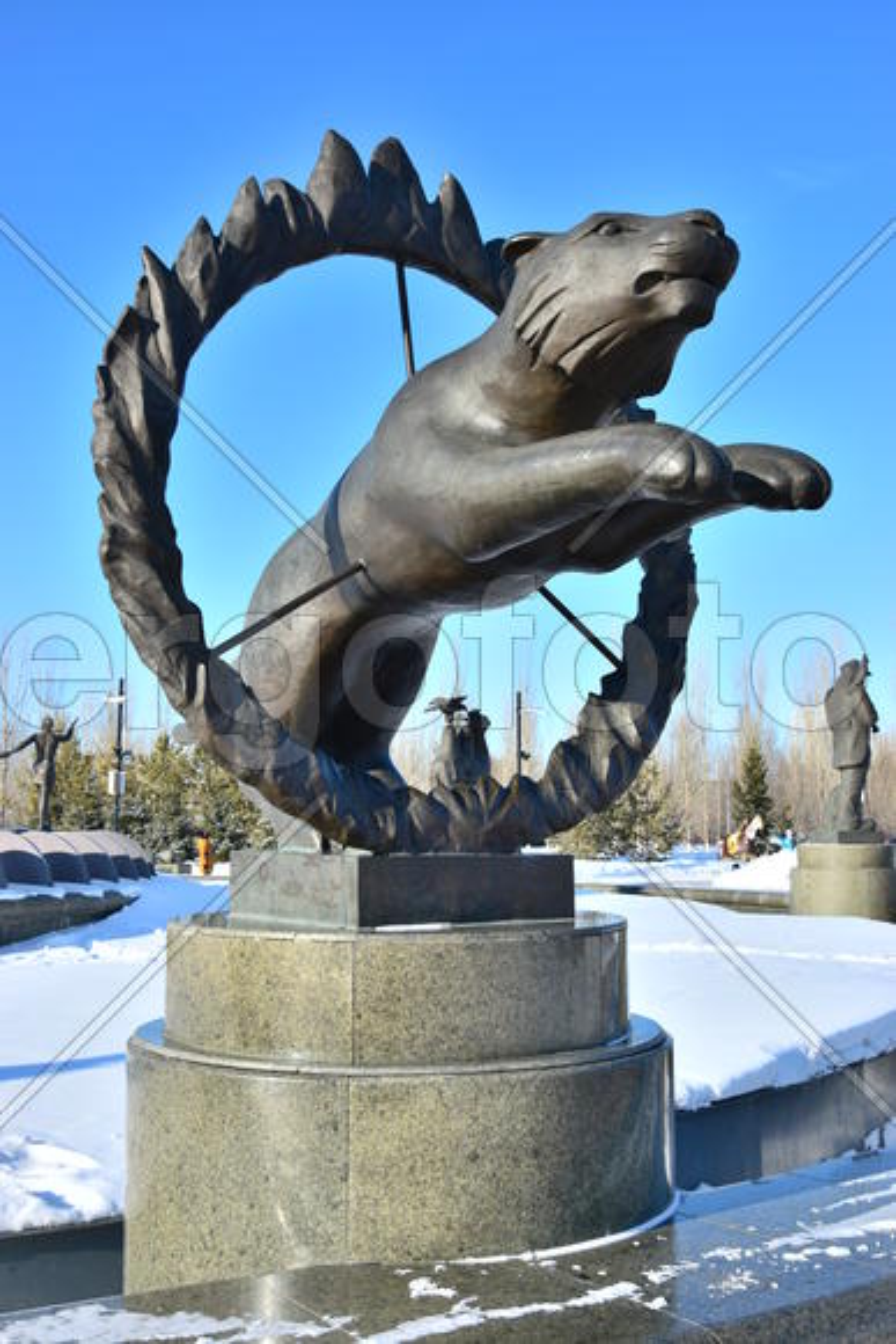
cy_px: 672
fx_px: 1455
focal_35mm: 39
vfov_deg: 49.5
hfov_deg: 34.2
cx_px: 448
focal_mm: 26
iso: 100
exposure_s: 1/250
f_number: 8
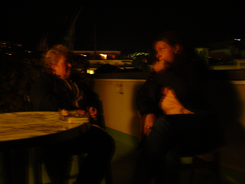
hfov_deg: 51.4
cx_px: 122
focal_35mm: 36
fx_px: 255
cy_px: 92
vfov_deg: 39.7
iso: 200
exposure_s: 1
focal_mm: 6
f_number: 2.8
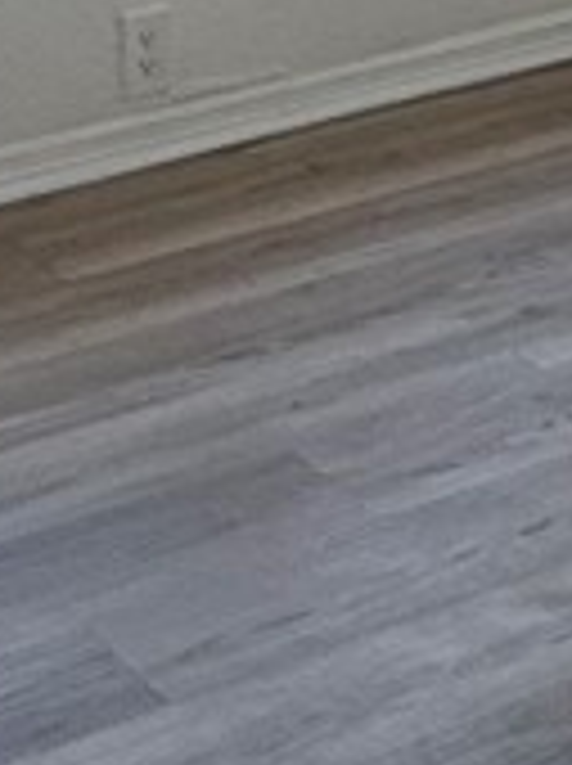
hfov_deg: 10.9
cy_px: -328
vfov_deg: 14.1
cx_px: 797
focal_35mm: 132
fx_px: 2916
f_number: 2.2
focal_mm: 2.22
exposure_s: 1/359
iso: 64
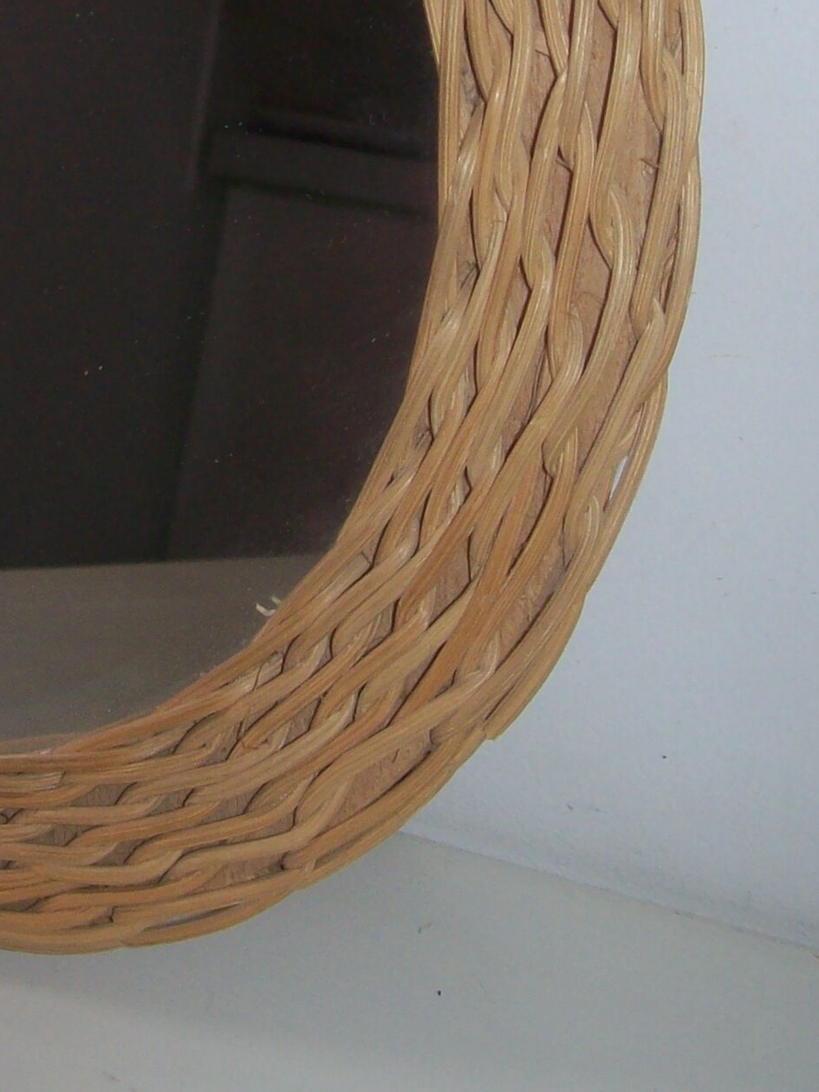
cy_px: 16
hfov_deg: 17.8
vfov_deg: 22.9
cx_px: 147
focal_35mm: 82
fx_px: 2588
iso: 80
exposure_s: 1/64
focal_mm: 6
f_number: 2.7
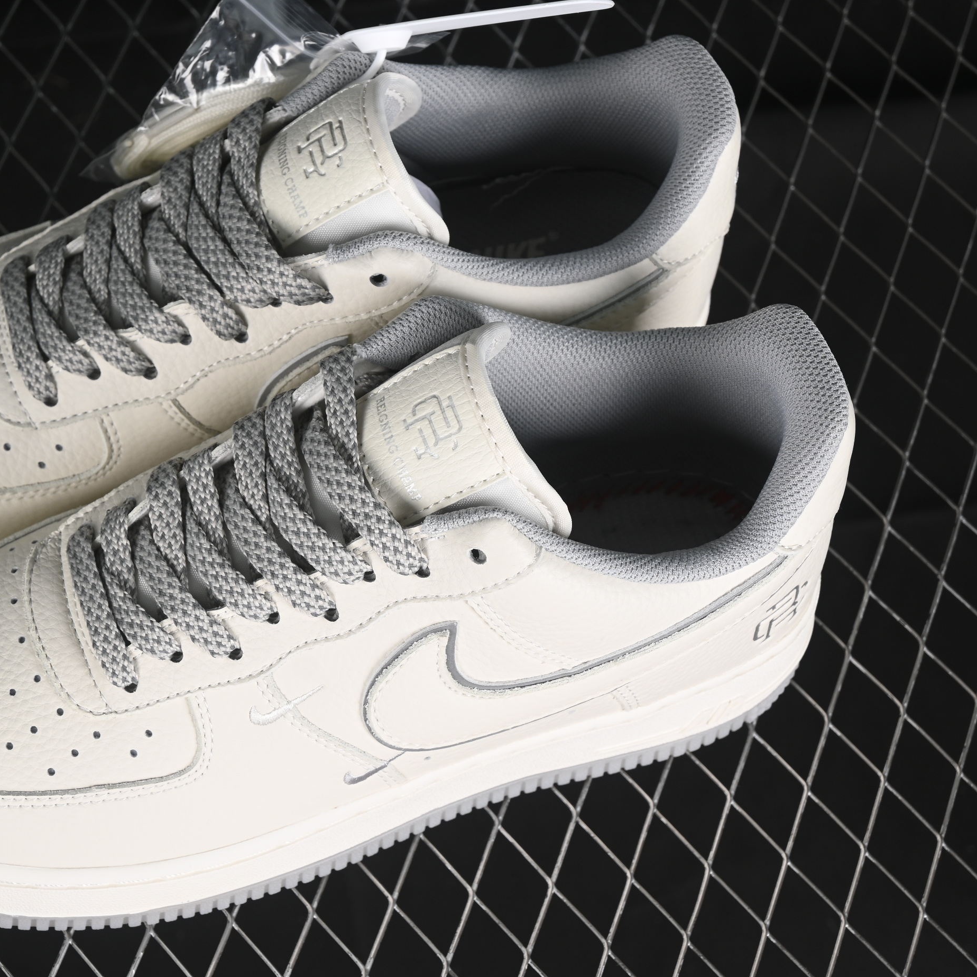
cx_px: 287
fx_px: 3065
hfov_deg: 18.0
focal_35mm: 96
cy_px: 489
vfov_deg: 18.1
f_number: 7.1
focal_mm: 50
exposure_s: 1/80
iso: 160
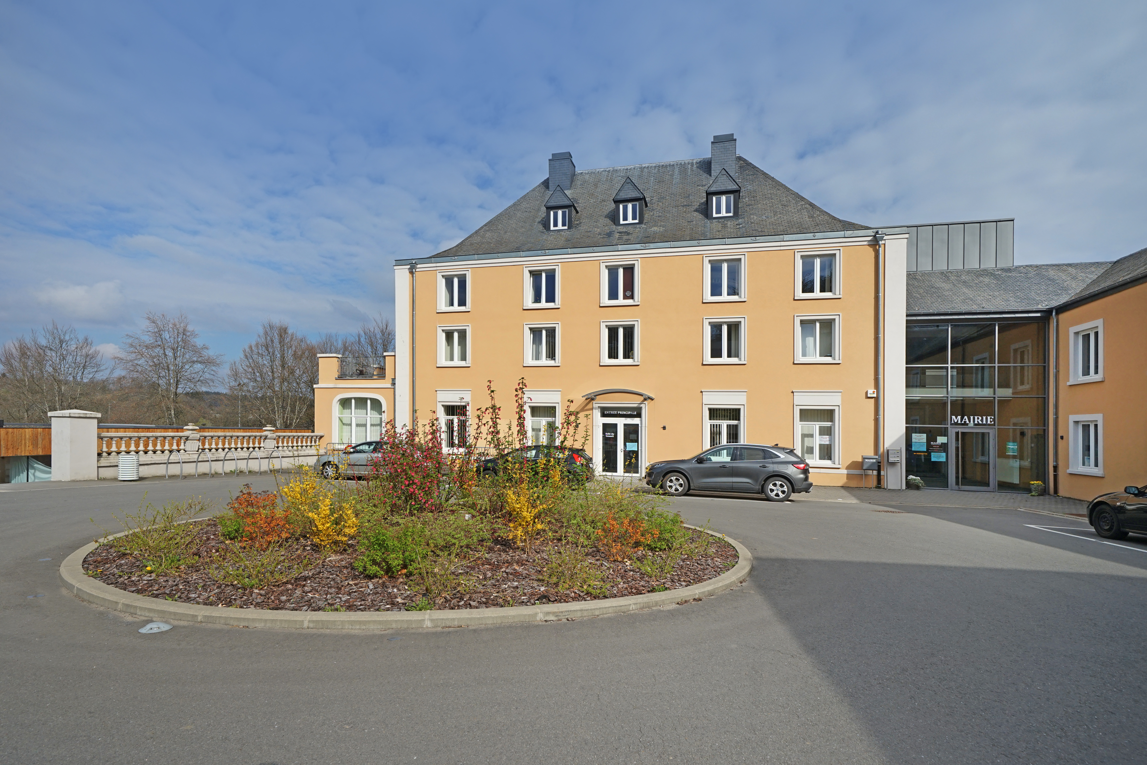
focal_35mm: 16
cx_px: 574
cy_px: 382
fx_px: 510
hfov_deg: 96.7
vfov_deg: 73.7
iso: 400
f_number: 10
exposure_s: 1/640
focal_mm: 16
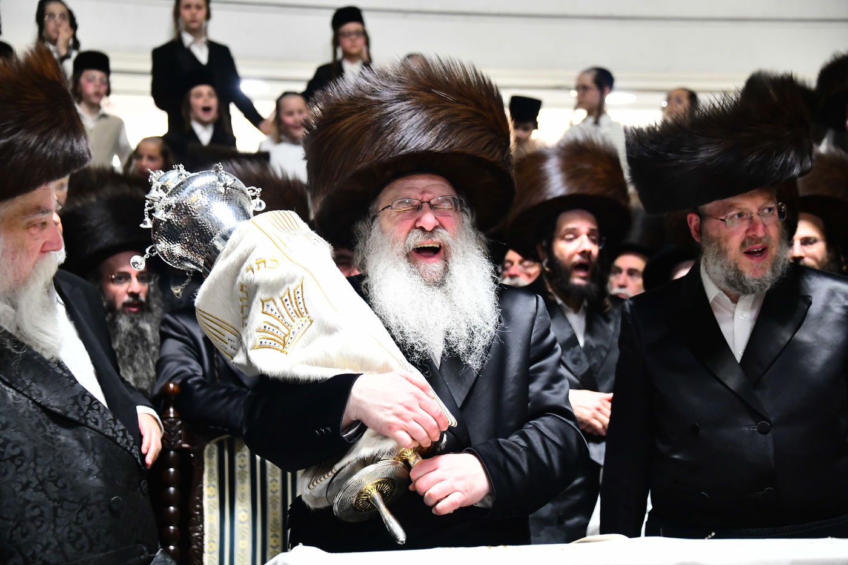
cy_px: 282
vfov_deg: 16.1
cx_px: 424
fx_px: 2002
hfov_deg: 23.9
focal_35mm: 85
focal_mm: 85
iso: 5000
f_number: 5
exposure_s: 1/125
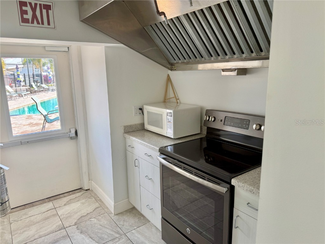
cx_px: 162
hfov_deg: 71.6
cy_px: 122
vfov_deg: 56.8
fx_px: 225
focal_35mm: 24
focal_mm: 6.76
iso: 64
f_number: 1.78
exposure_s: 1/144
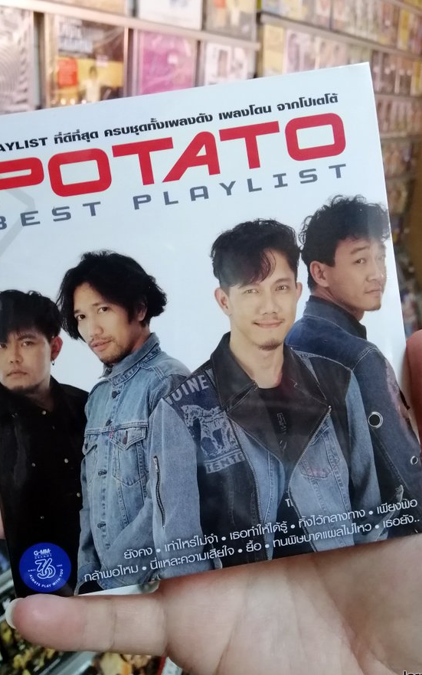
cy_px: 308
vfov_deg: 59.6
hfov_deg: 39.4
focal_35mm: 32
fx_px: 589
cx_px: 185
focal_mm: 3.81
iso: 400
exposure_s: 1/25
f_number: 2.2
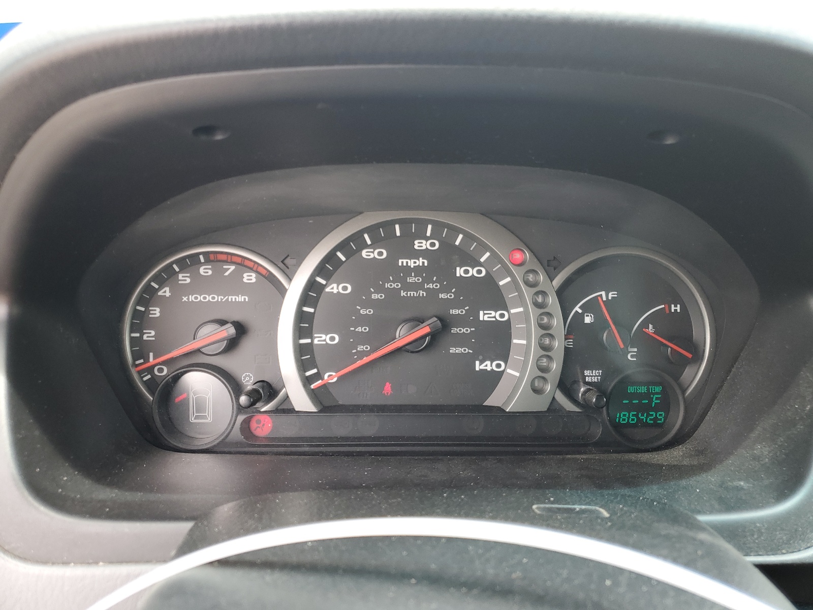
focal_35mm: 26
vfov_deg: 53.1
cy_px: 305
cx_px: 406
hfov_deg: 67.3
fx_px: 611
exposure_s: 1/143
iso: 50
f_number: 1.5
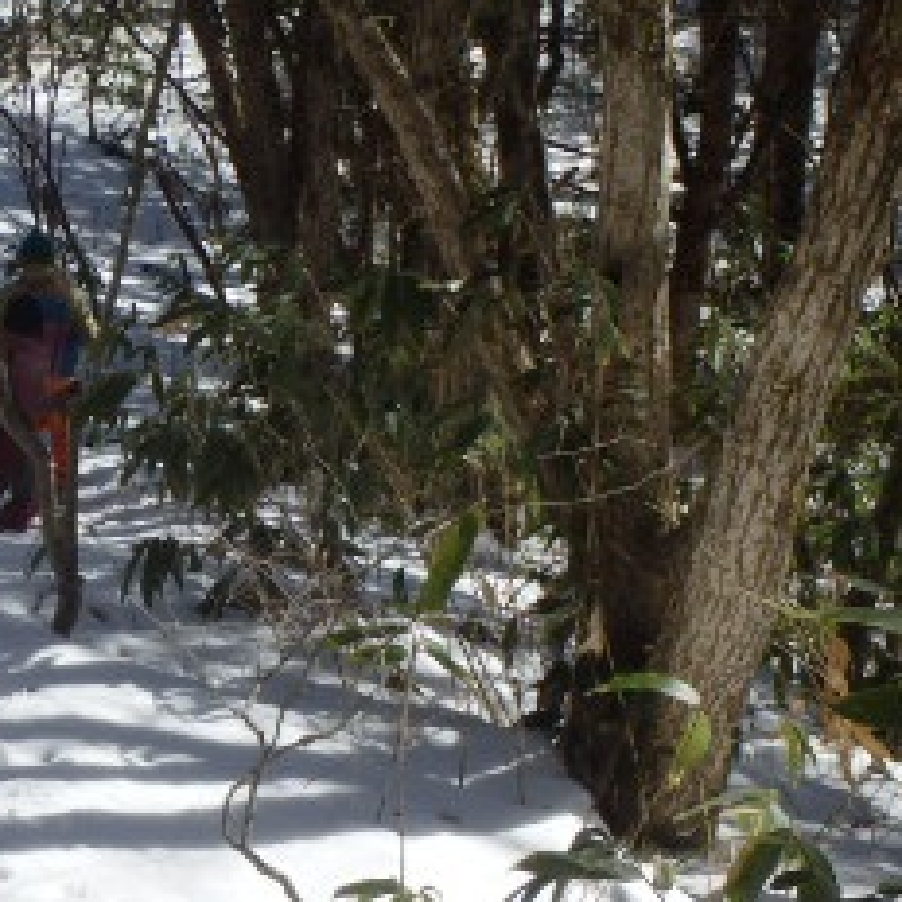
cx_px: -117
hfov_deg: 22.2
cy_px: 121
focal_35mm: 73
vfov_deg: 23.2
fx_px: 2152
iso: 125
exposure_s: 1/125
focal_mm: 5.4
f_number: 11
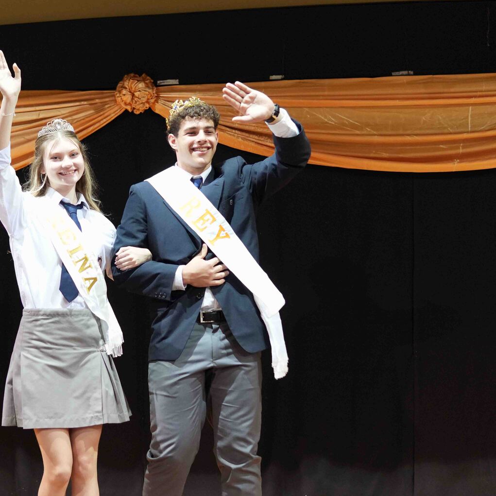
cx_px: 151
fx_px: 940
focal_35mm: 58
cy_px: 250
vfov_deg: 29.6
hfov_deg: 29.3
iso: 2500
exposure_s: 1/160
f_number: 2
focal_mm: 30
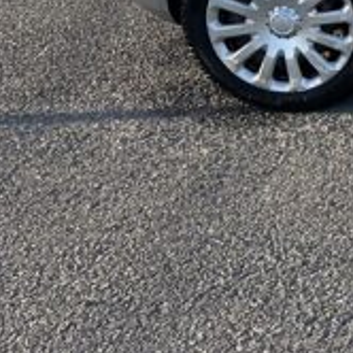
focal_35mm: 102
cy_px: -136
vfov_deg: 16.0
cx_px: 800
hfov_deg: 13.4
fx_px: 1177
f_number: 1.78
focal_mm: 6.86
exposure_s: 1/829
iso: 80
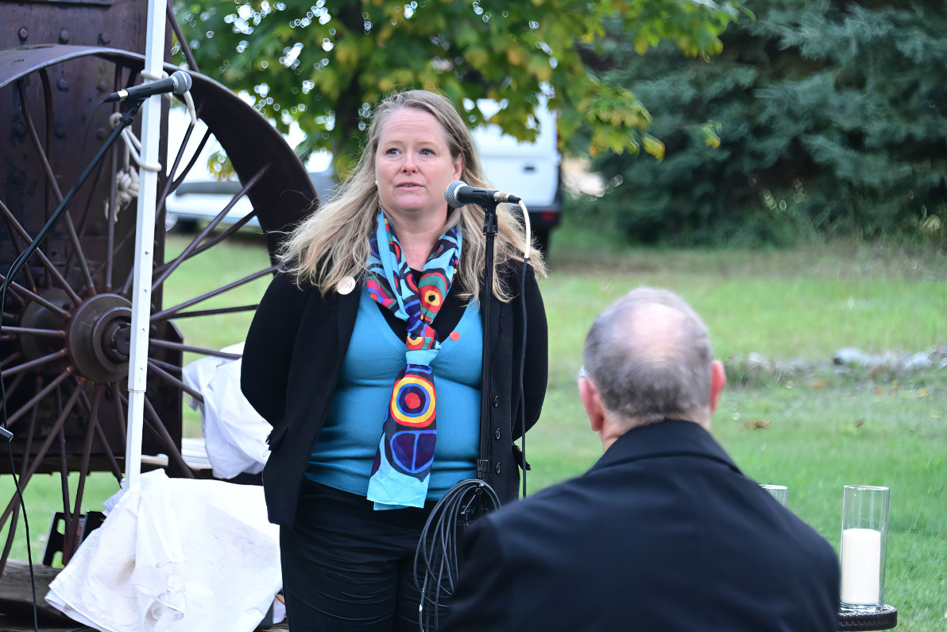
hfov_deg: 12.8
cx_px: 476
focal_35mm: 161
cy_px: 315
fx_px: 4235
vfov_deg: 8.5
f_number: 5.6
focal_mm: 160
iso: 5600
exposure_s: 1/160
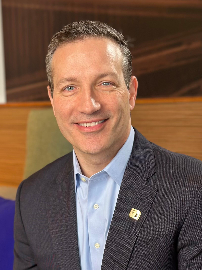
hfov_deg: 30.3
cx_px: 101
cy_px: 135
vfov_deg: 39.7
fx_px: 373
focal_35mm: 48
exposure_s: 1/60
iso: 100
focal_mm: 6.86
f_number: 1.78
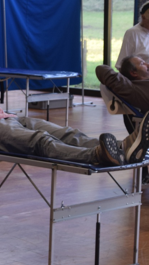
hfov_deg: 8.9
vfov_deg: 15.6
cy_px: 94
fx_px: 962
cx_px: 71
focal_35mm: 137
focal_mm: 32
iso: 400
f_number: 4.5
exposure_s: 1/80
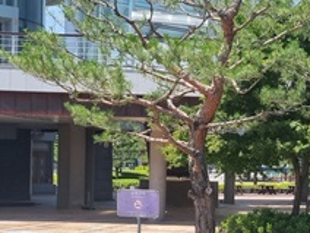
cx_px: 407
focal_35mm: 82
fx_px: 734
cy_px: 184
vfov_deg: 17.8
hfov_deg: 21.5
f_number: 1.8
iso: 50
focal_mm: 5.4
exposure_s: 1/1812
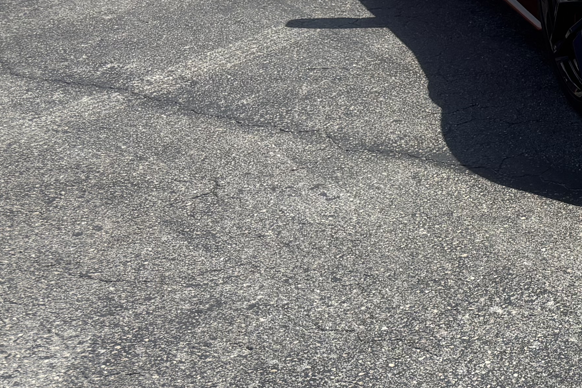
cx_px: 880
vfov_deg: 15.5
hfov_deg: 20.1
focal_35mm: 87
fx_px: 1407
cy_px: 37
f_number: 1.6
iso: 50
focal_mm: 5.96
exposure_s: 1/2778
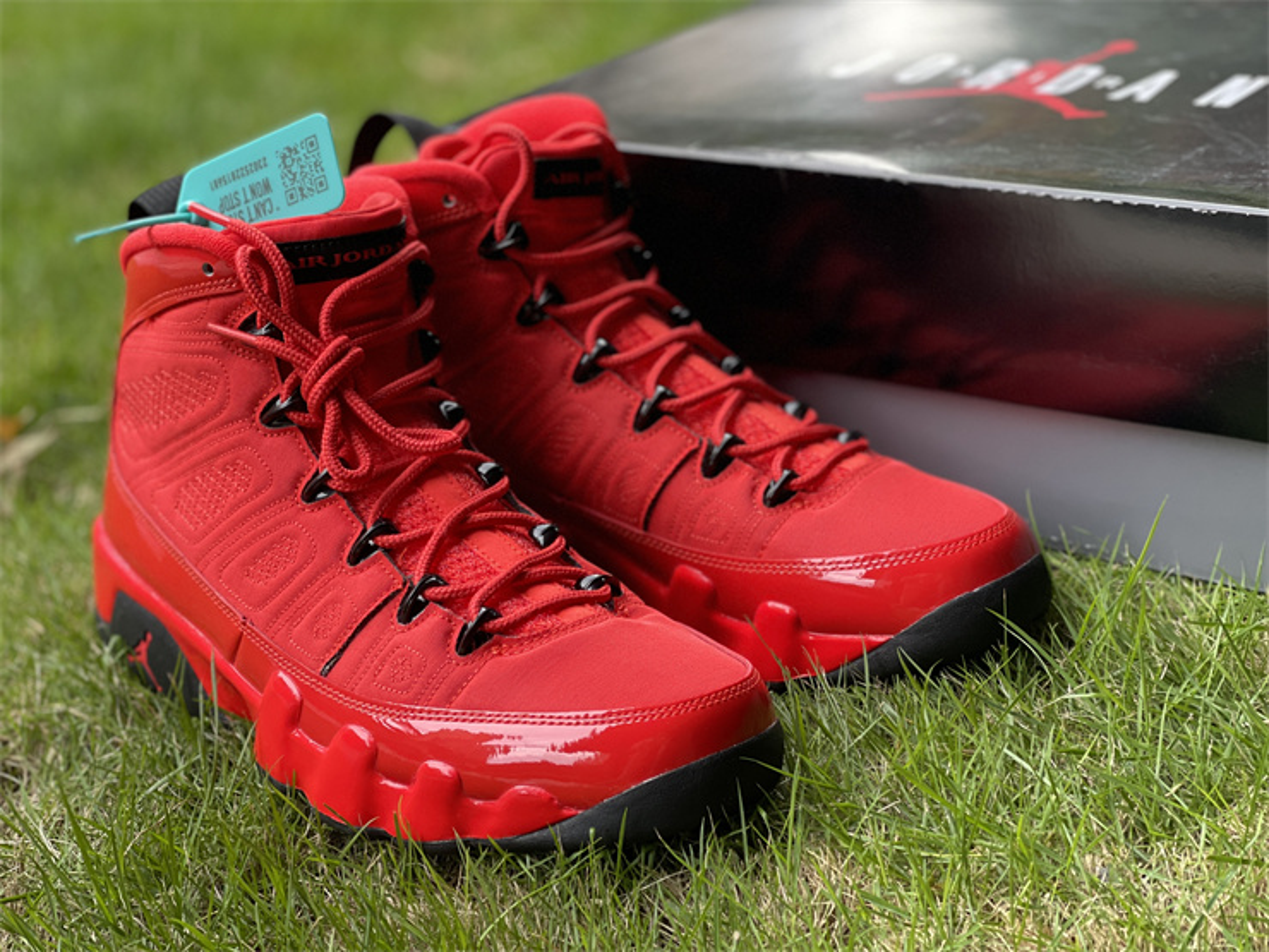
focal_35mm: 64
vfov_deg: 22.9
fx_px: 2346
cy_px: 476
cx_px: 634
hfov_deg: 30.3
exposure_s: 1/121
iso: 125
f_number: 2.2
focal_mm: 7.5
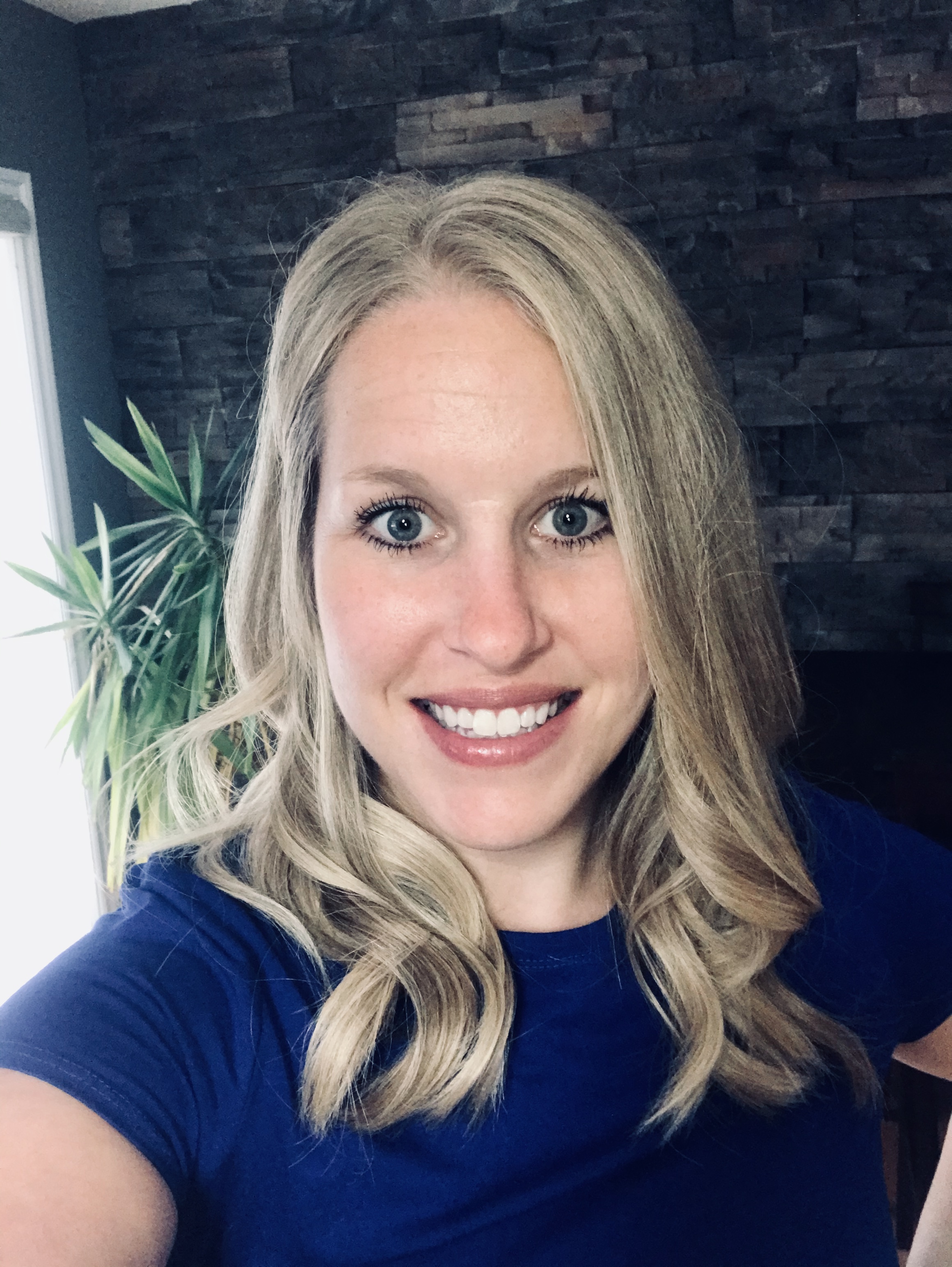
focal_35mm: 32
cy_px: 634
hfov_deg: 44.2
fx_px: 1172
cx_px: 476
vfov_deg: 56.8
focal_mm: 2.87
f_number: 2.2
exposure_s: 1/30
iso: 125
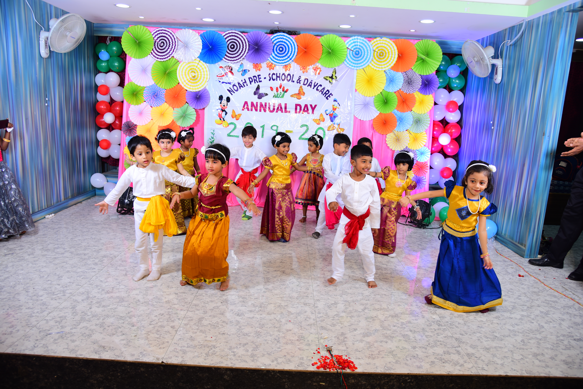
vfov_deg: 53.2
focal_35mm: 24
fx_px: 389
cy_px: 194
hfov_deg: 73.7
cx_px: 292
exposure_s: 1/100
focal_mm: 24
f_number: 4.5
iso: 250
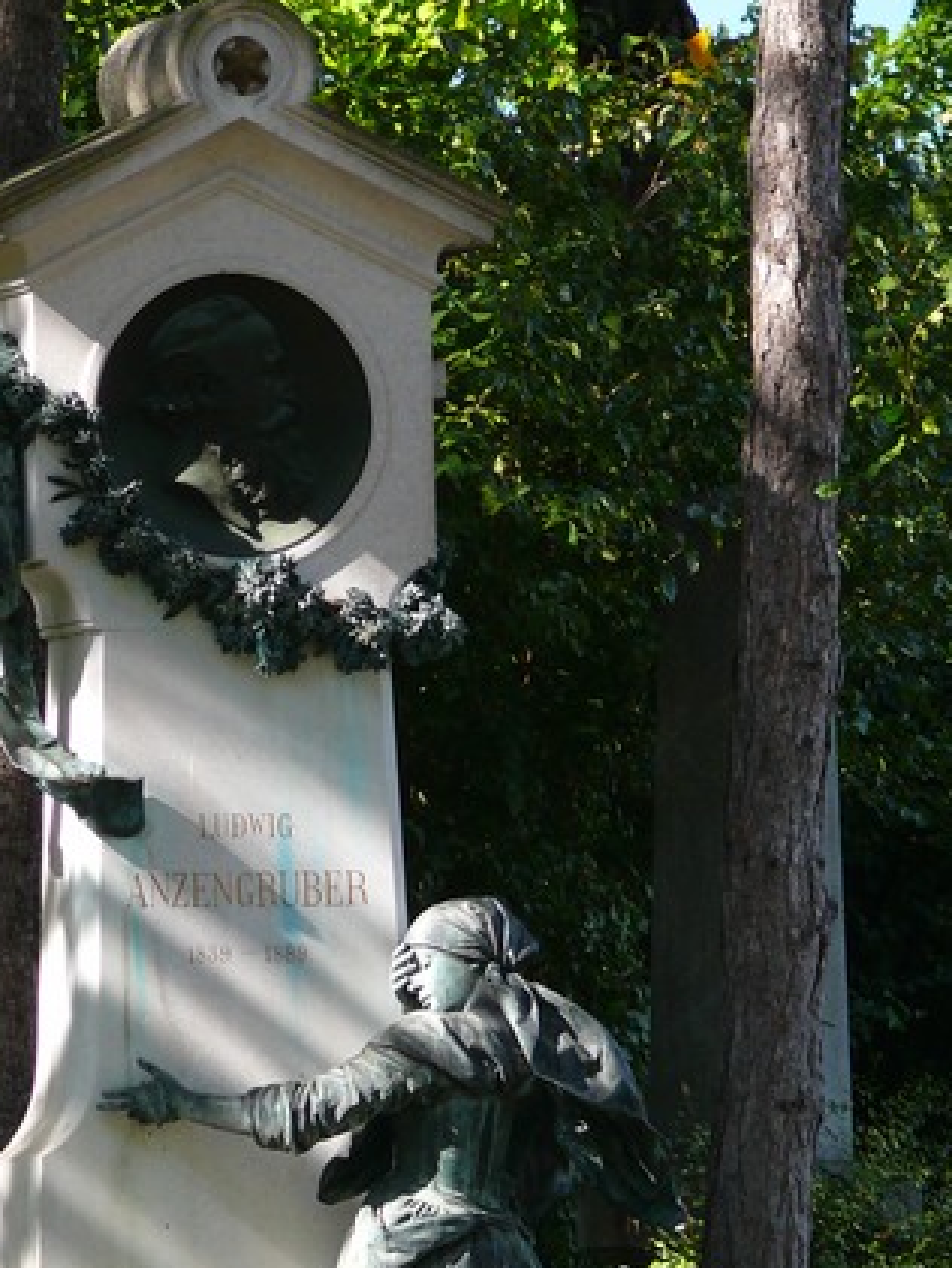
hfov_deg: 4.1
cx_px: 172
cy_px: 1021
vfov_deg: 5.4
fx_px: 13377
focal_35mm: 365
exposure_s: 1/80
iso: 100
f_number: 3.6
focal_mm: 43.3
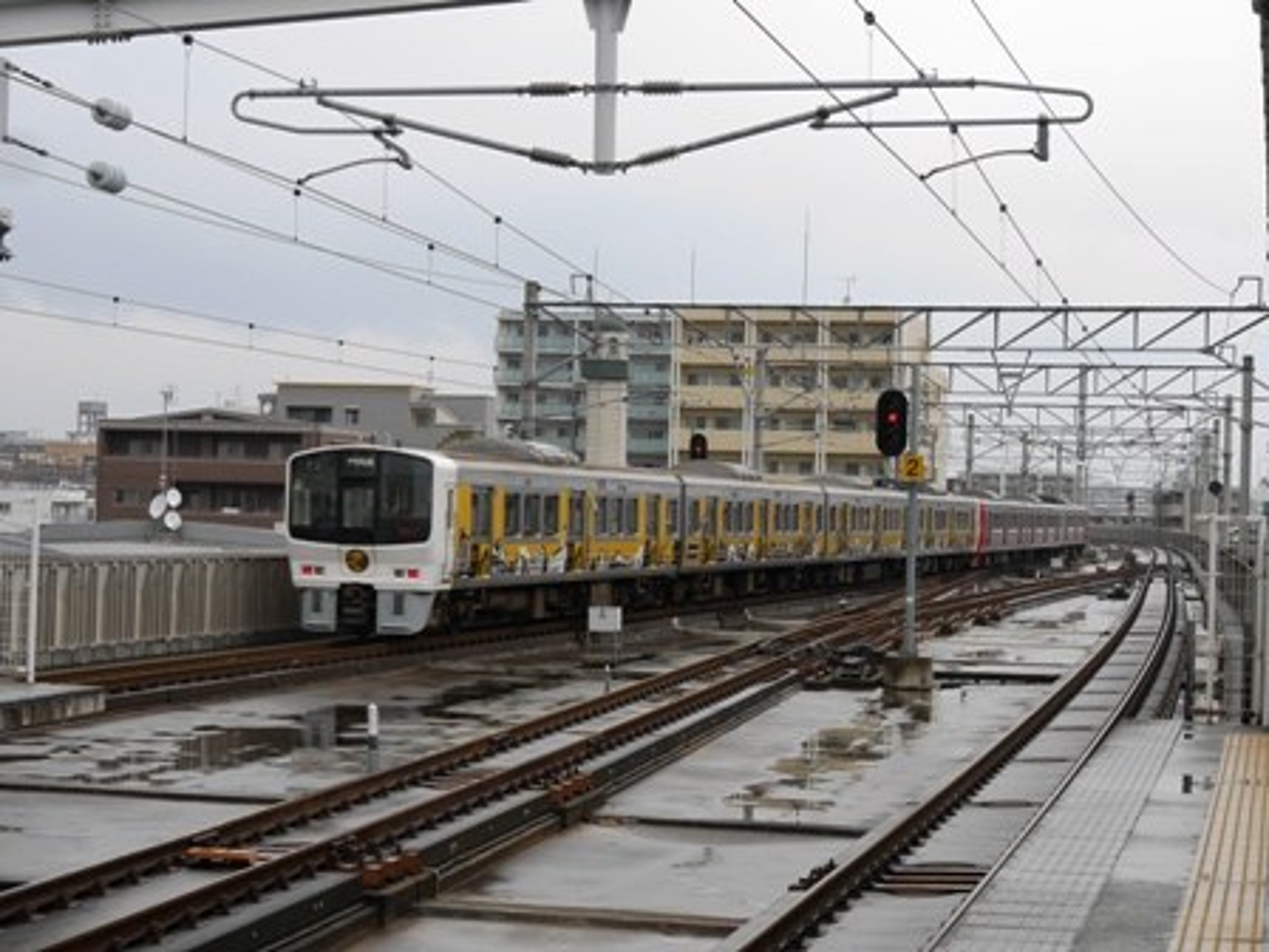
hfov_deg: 26.3
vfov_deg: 19.9
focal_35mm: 74
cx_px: 634
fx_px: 2713
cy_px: 476
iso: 200
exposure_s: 1/250
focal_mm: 37
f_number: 6.3
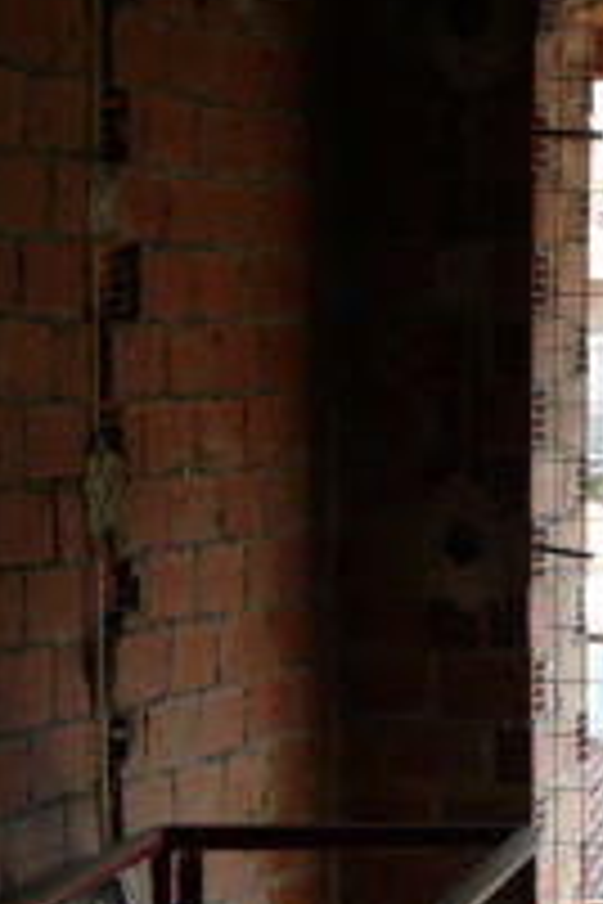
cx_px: 963
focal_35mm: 116
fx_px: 2914
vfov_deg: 17.5
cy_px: 702
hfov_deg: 11.2
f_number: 2.8
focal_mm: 4.6
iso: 100
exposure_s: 1/125
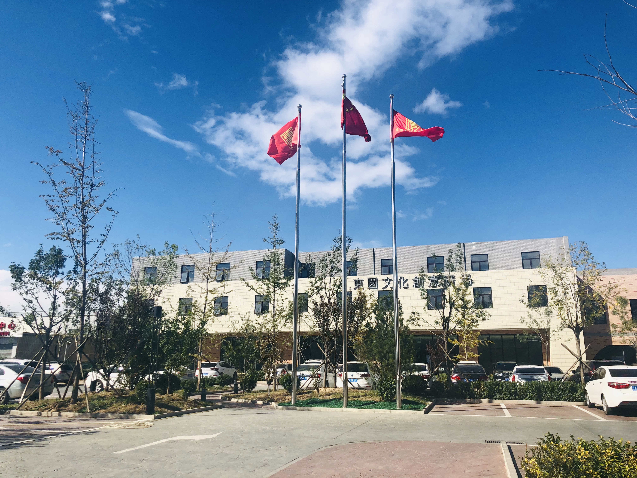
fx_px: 515
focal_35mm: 28
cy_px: 239
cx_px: 318
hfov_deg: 63.4
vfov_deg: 49.7
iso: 20
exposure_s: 1/2525
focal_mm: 4
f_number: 1.8
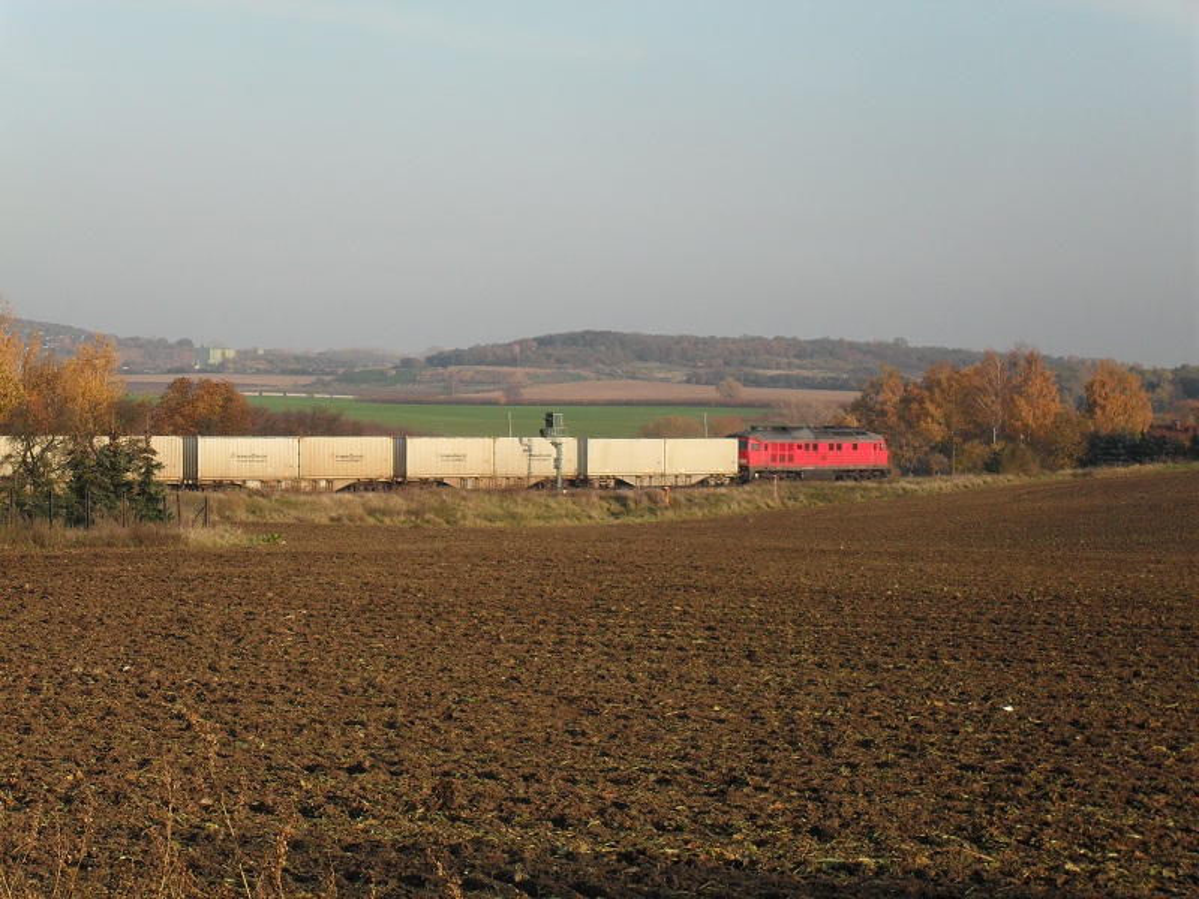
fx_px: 3637
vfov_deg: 14.1
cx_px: 600
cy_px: 450
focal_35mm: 105
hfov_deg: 18.7
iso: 100
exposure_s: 1/250
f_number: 5.2
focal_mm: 18.6
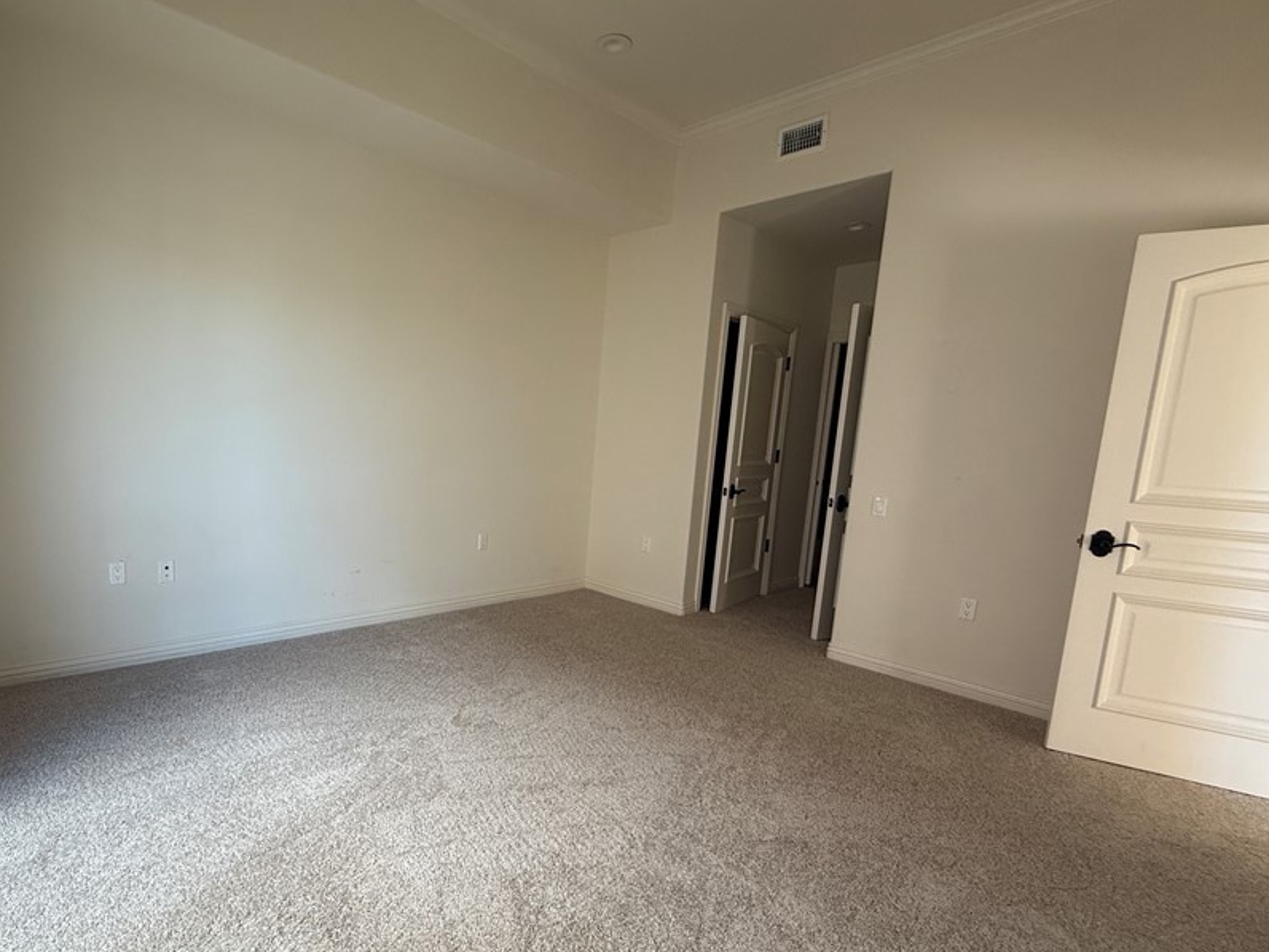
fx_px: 660
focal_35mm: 18
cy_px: 525
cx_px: 499
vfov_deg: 71.4
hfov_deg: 86.5
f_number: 2.2
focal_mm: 2.22
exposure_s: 1/99
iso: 100
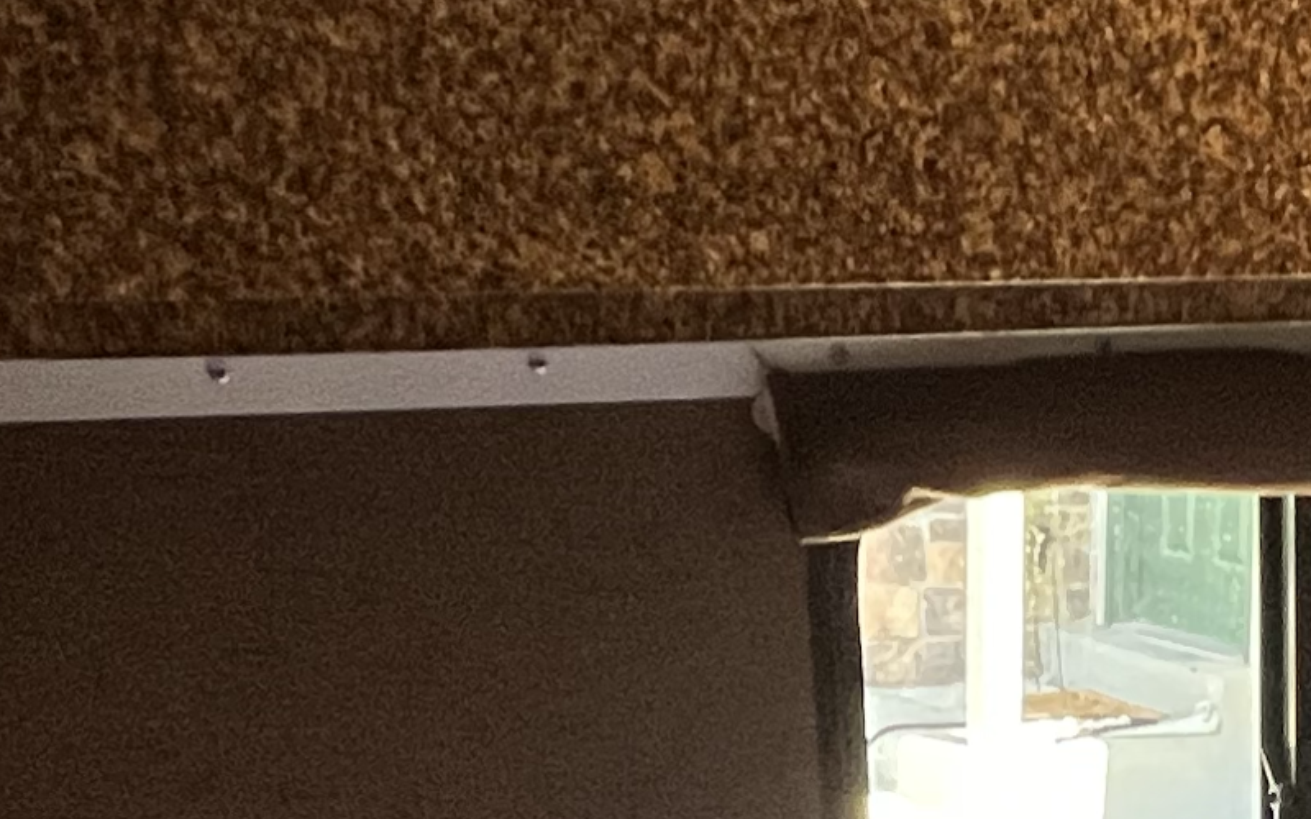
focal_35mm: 69
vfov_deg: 17.1
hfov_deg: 28.2
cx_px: 1280
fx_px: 2465
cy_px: 1221
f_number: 1.8
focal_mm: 1.57
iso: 250
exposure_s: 1/88
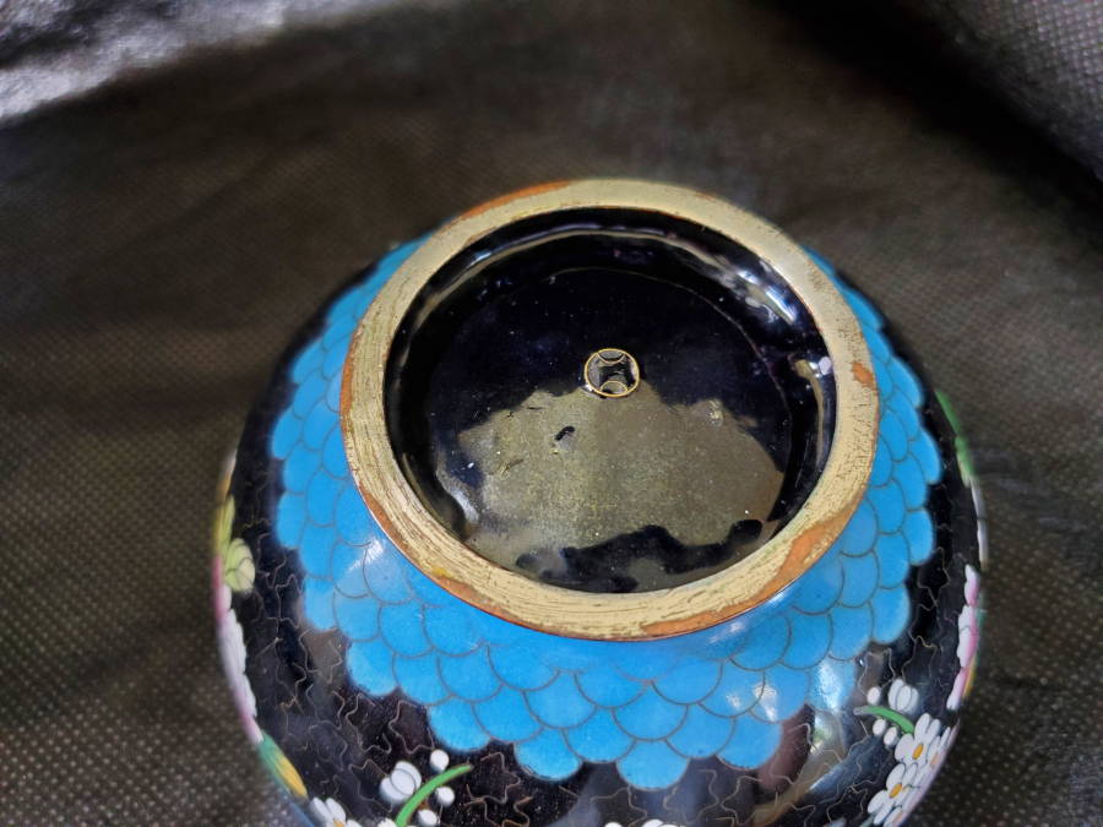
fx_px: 828
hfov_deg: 67.3
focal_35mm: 26
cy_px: 414
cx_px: 552
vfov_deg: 53.1
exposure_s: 1/39
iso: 200
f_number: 1.5
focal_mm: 4.3
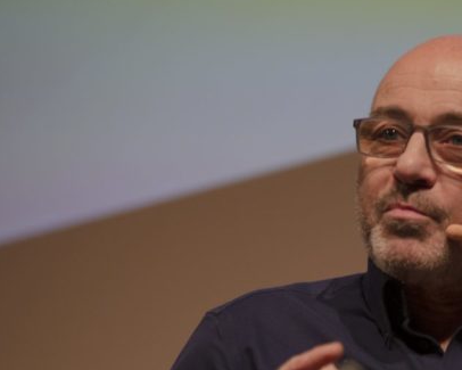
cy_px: 262
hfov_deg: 6.2
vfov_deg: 5.0
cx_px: 380
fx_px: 4253
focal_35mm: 311
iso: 1000
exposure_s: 1/200
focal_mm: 175
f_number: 2.8
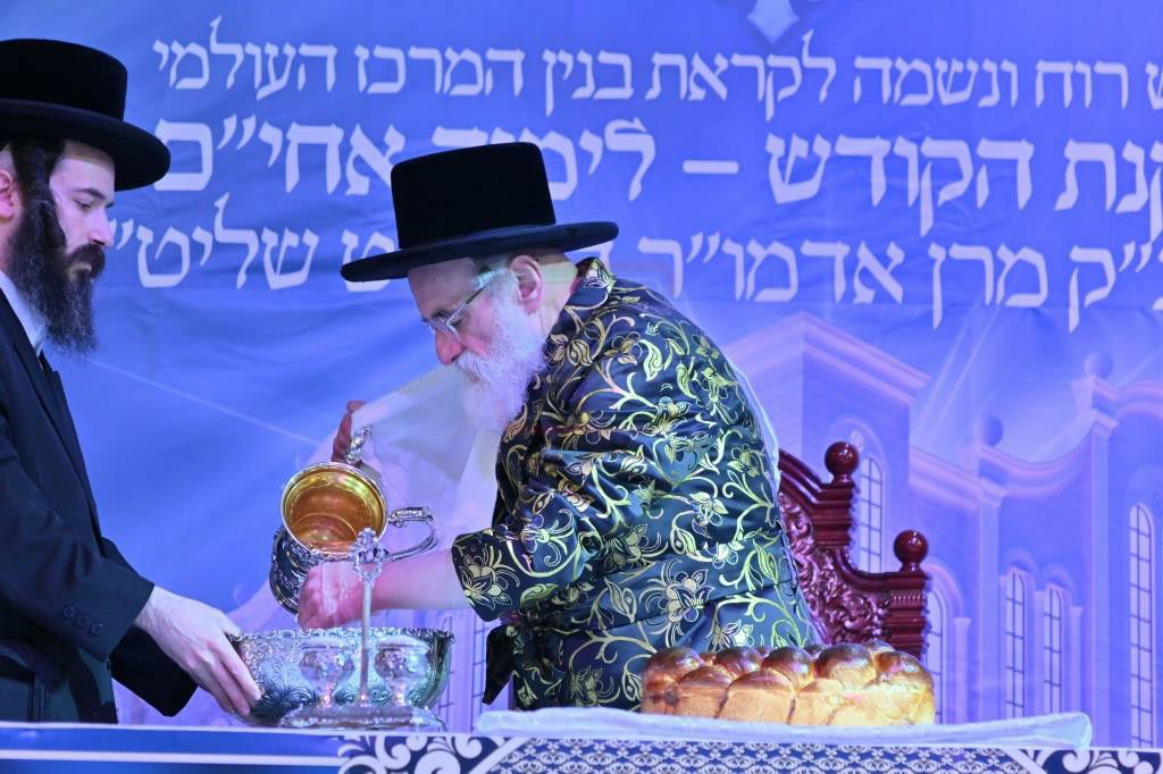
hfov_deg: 11.4
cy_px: 387
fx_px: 5813
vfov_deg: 7.6
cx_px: 582
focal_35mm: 180
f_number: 4
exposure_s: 1/160
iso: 640
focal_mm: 120
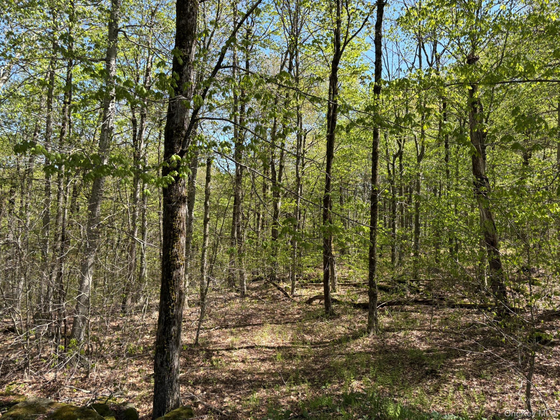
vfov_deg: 53.1
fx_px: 421
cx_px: 280
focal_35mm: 26
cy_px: 210
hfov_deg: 67.3
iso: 50
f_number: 1.6
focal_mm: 5.96
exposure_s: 1/764
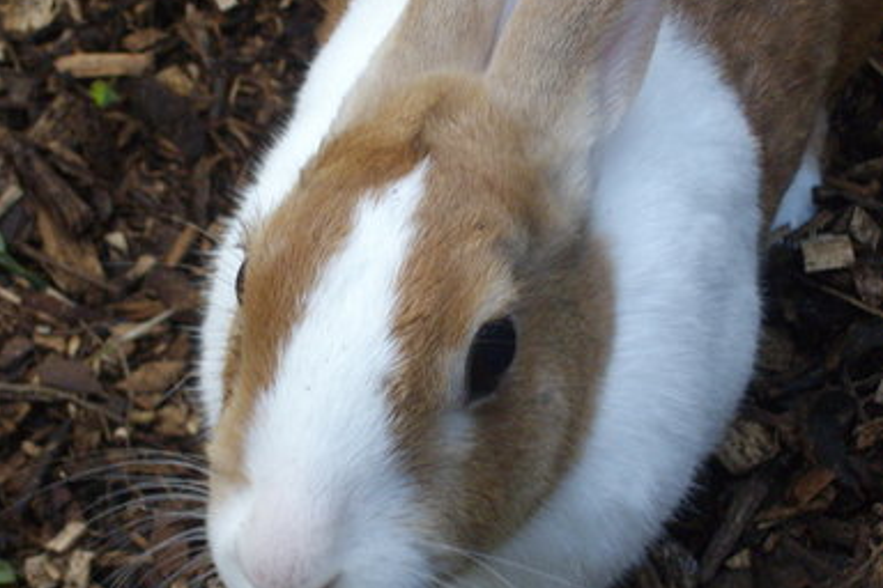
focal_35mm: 91
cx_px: 442
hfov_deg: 22.4
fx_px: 2232
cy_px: 318
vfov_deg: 15.0
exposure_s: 1/200
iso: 320
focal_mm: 14
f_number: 4.3
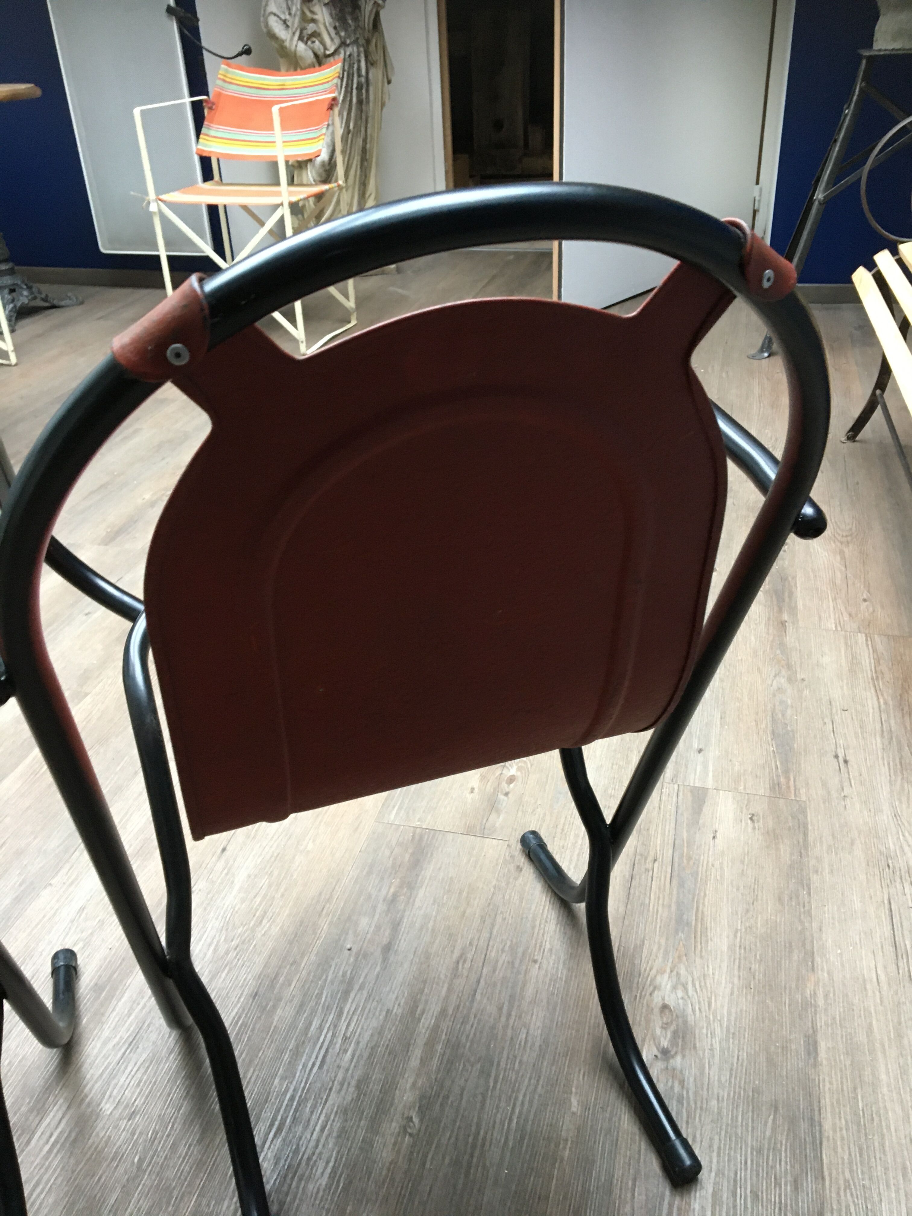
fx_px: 1019
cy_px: 608
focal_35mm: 29
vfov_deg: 61.7
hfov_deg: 48.2
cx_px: 456
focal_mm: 4.15
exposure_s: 1/33
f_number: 2.2
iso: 160
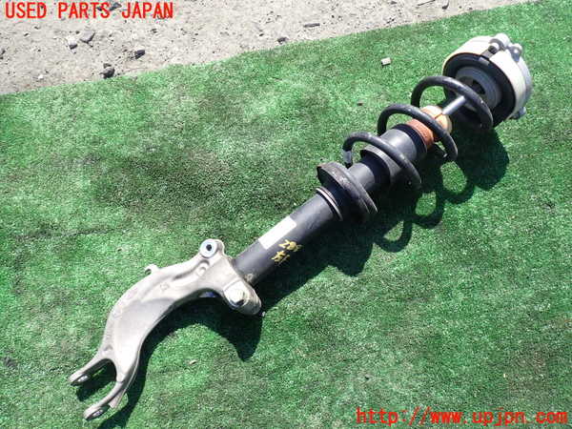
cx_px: 286
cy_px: 214
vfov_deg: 54.9
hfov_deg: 69.4
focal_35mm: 25
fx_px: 413
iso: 100
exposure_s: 1/500
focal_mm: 4.5
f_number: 2.8
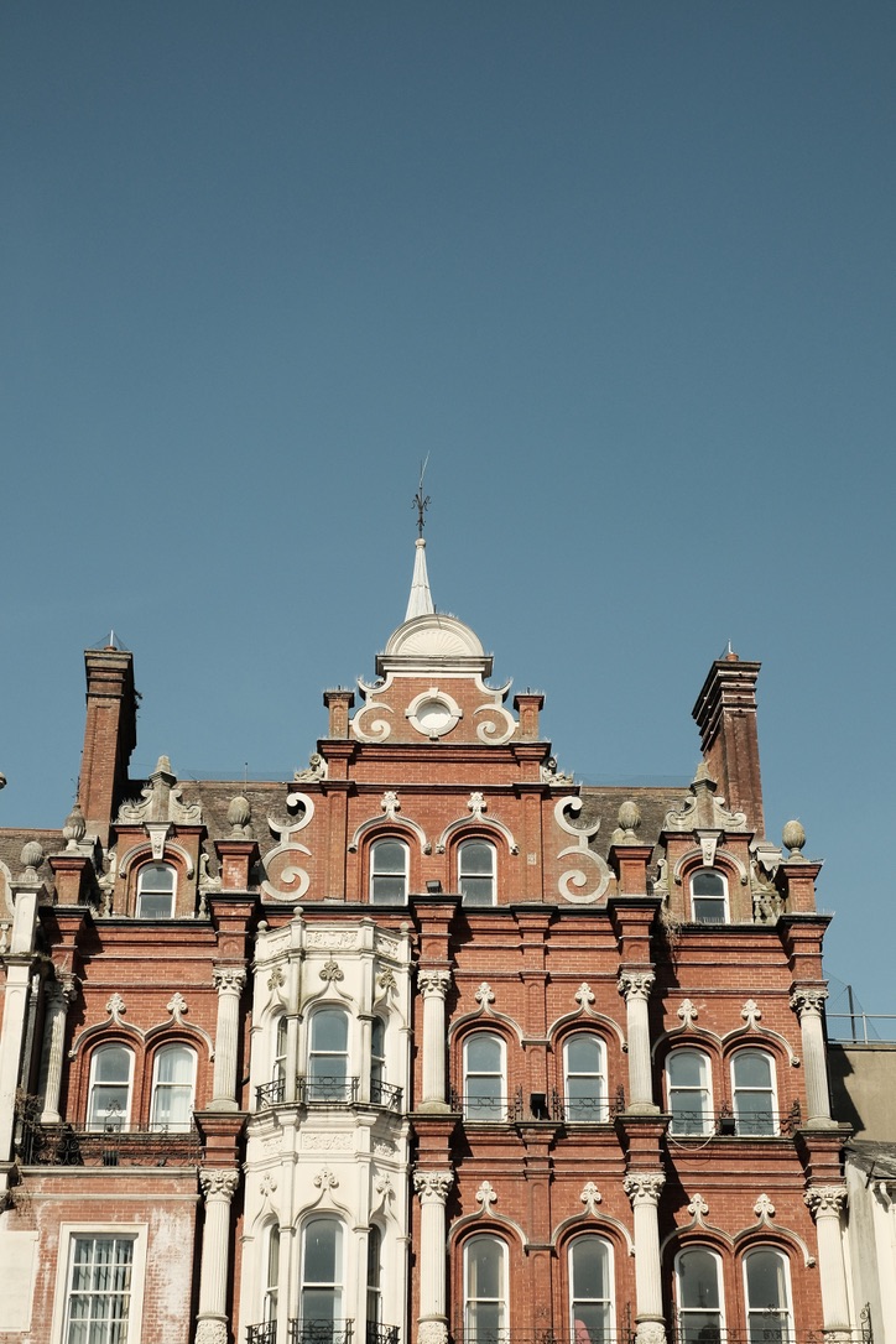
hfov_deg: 25.5
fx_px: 1979
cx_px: 448
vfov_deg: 37.5
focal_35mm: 53
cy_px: 672
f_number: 6.4
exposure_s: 1/3000
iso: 800
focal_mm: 35
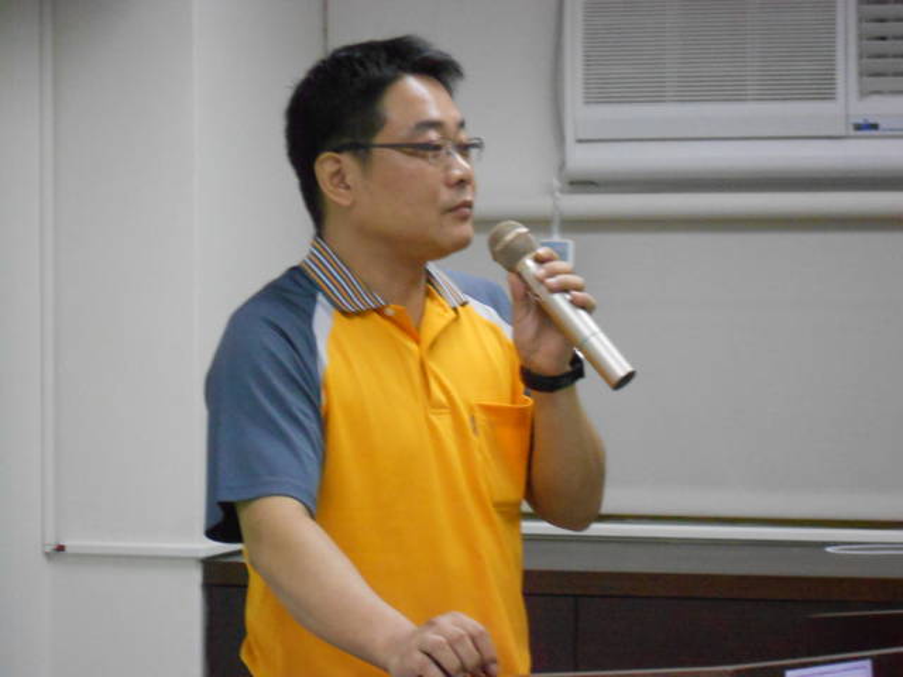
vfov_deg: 11.4
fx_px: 3391
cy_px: 338
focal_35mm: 130
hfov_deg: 15.2
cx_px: 452
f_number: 6.5
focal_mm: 23
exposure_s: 1/30
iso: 800
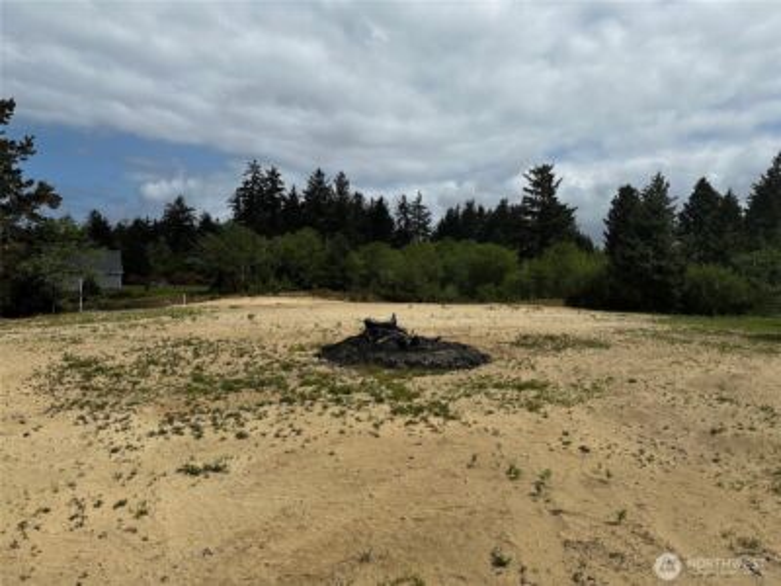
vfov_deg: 56.8
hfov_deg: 71.6
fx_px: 541
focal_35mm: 24
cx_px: 390
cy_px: 293
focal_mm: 6.86
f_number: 1.78
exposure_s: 1/10753
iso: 80
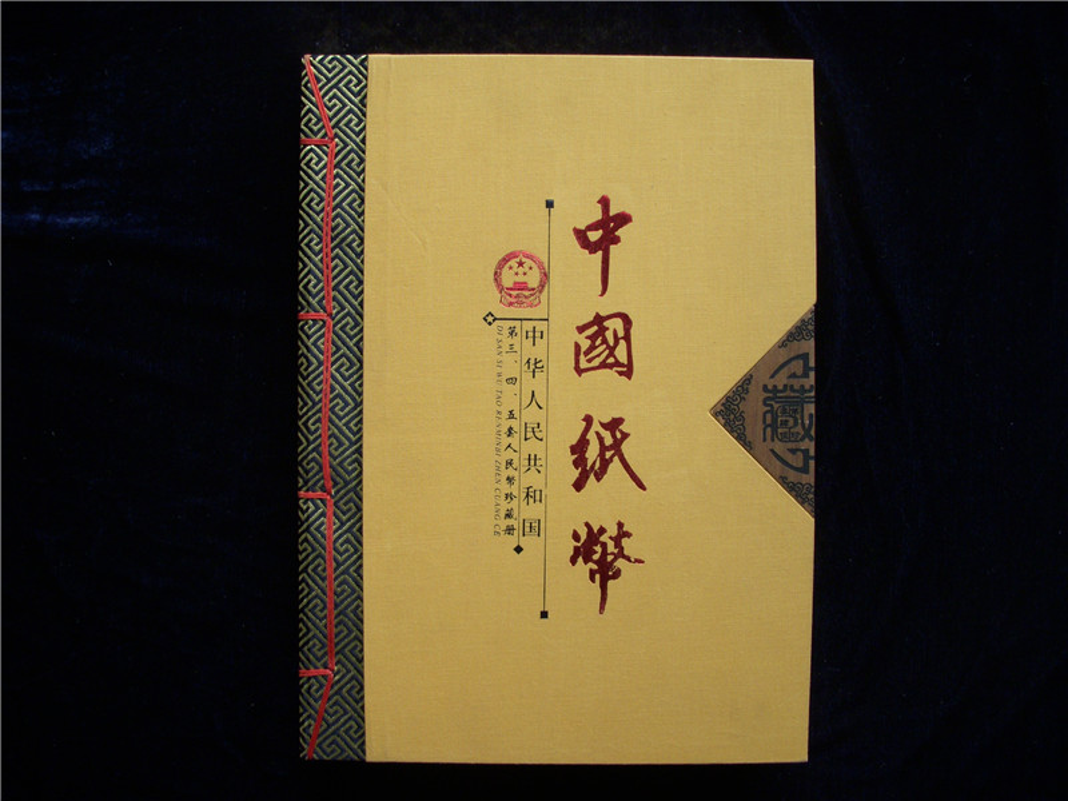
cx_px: 534
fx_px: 1172
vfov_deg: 37.7
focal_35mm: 38
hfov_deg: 49.0
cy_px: 400
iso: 100
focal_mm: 6.3
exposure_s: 1/50
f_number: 3.3
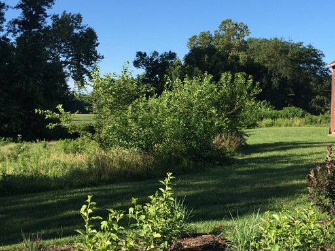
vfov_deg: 25.2
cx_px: 256
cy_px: 158
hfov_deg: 32.5
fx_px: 561
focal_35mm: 58
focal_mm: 4.15
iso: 32
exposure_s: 1/1130
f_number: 2.2
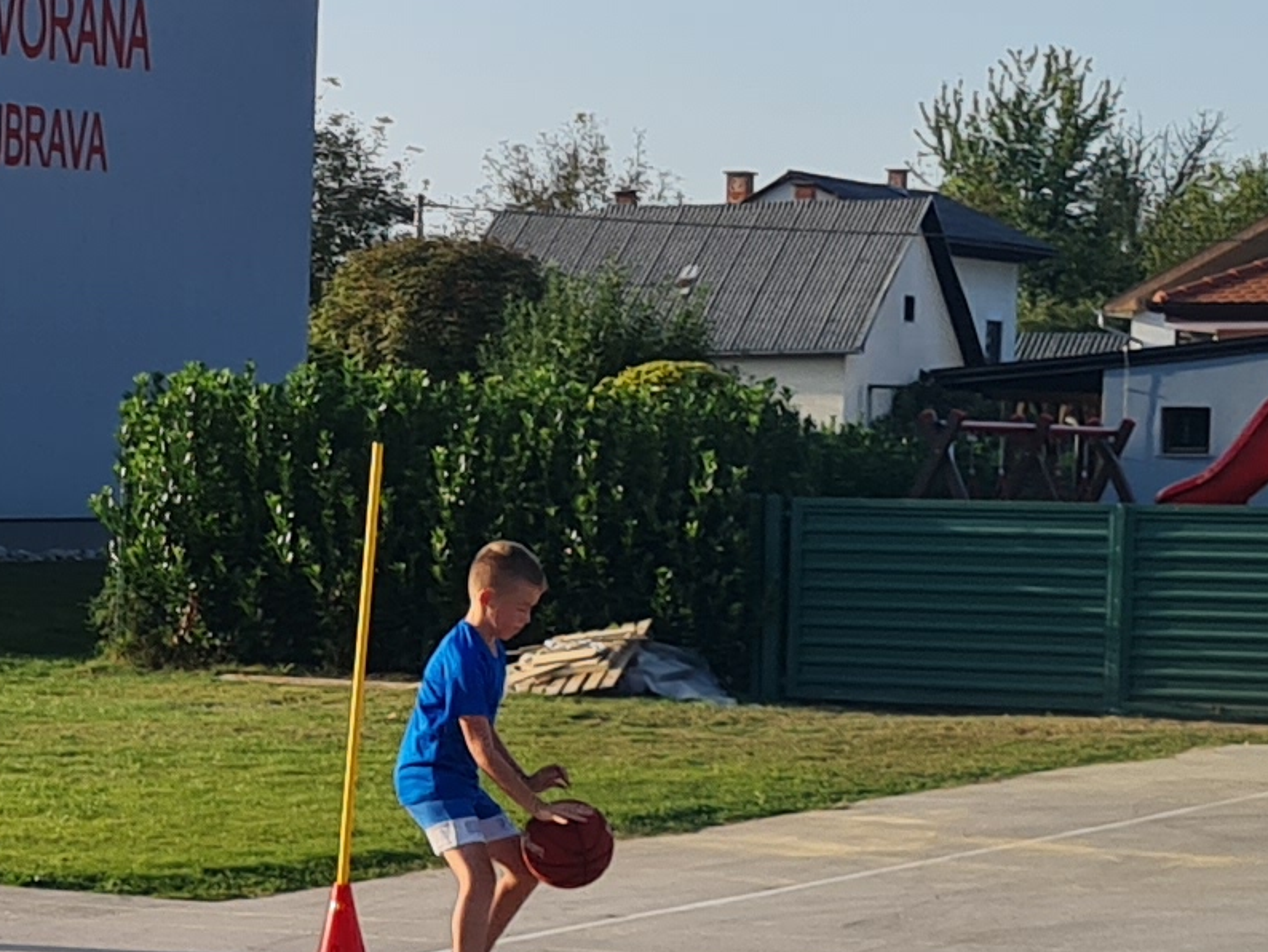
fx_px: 4837
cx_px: -608
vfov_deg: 11.2
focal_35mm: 132
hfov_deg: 14.0
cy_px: 779
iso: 50
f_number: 1.8
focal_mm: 5.4
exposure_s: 1/1816
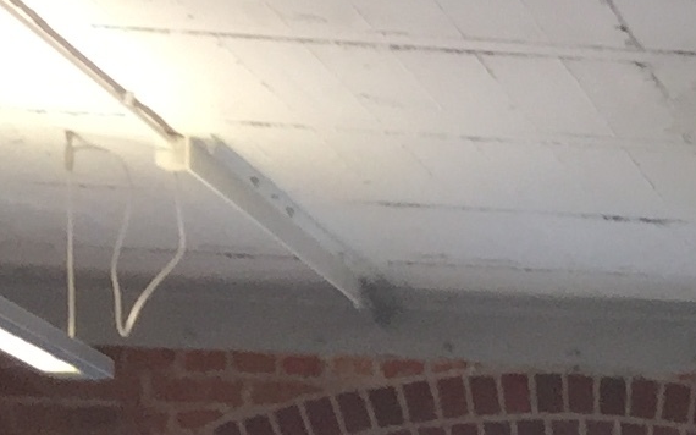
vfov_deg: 7.0
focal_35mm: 176
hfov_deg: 9.7
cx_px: 1963
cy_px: 1109
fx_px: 3338
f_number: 2.2
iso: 40
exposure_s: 1/50
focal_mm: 4.15
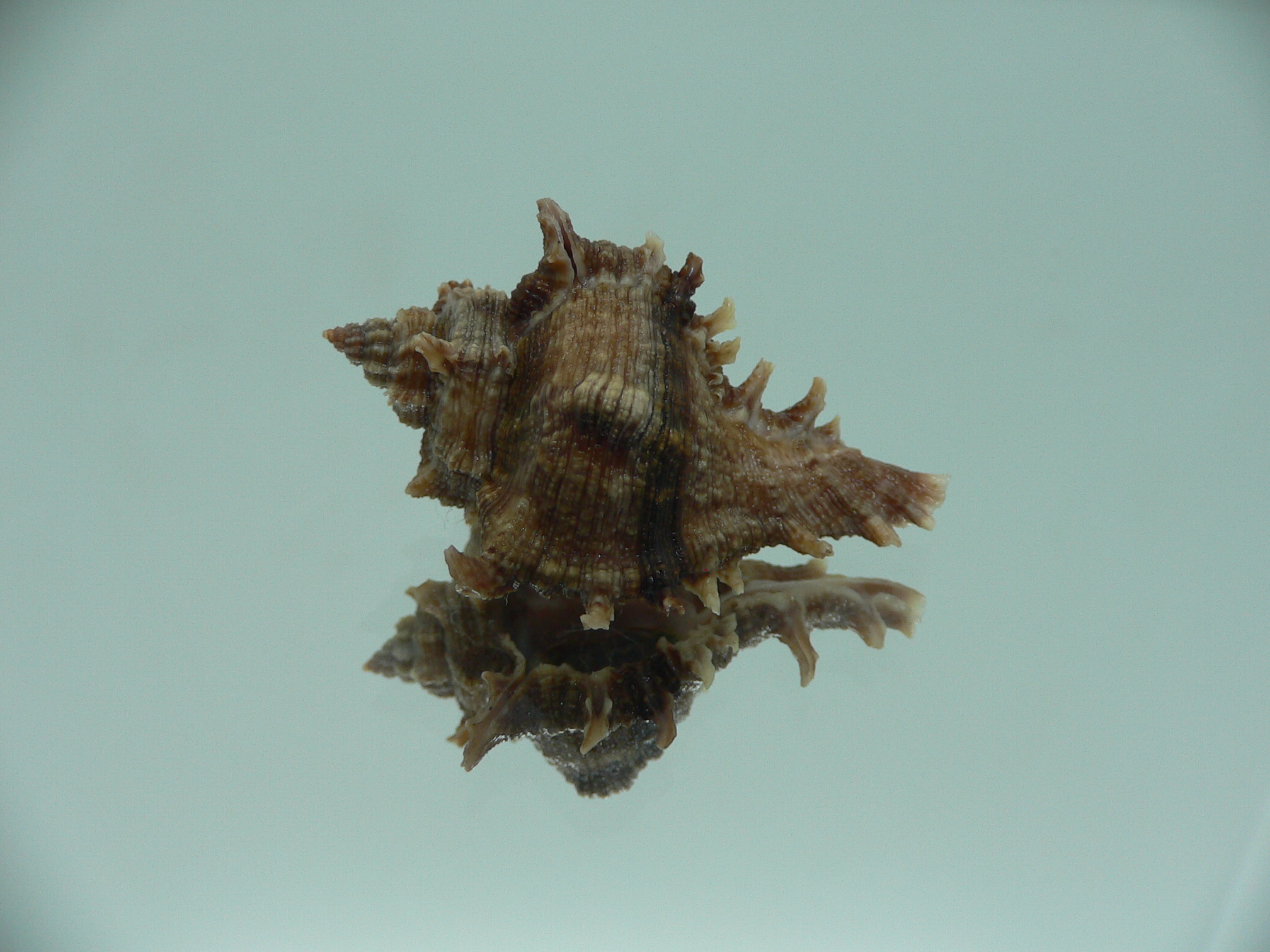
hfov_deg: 52.6
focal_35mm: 35
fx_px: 1284
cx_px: 635
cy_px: 476
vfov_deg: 40.7
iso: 80
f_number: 2.8
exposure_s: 1/60
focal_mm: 4.6
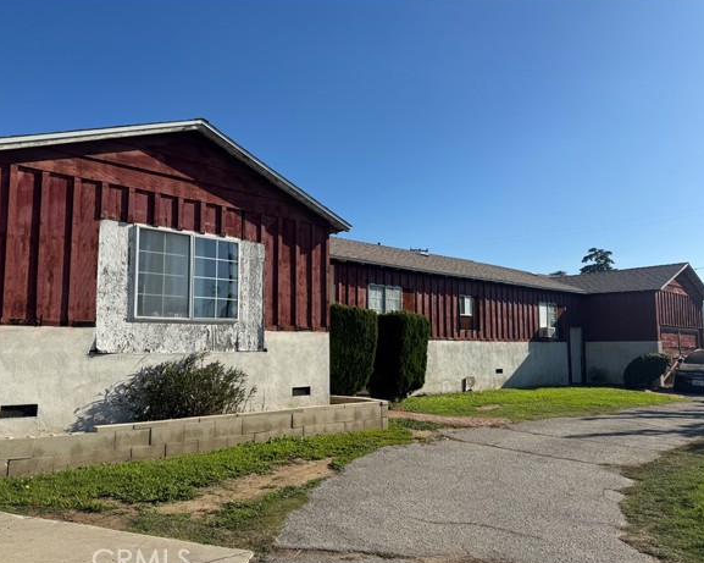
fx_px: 541
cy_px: 285
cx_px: 327
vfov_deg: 54.9
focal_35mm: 26
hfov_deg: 66.0
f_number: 1.78
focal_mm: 6.76
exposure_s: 1/6410
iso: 80
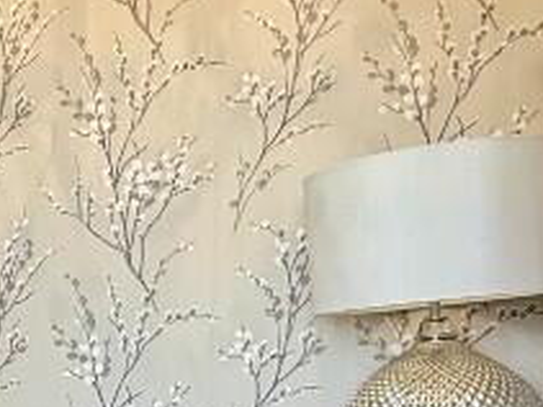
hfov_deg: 25.8
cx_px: -95
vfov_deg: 20.8
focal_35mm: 68
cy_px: 422
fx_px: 1066
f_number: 2.2
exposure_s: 1/100
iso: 160
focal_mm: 2.22
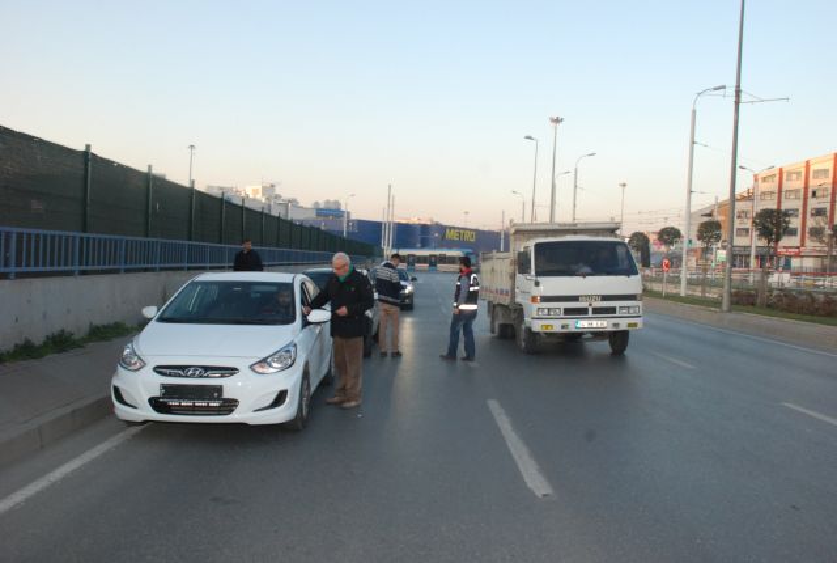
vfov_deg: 43.8
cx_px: 418
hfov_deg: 61.8
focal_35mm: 30
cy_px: 282
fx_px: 699
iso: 1000
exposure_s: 1/200
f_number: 10
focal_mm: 20
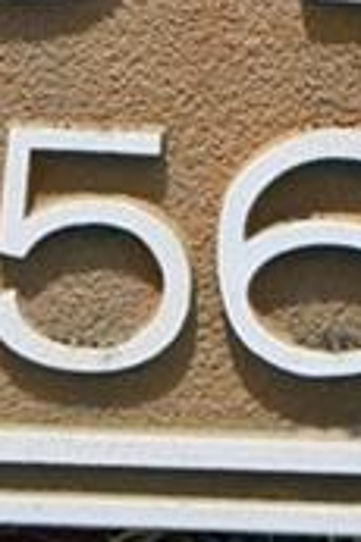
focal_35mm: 277
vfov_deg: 7.4
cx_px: -104
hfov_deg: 4.9
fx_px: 4175
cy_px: -147
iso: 200
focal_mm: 20
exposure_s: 1/320
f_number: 9
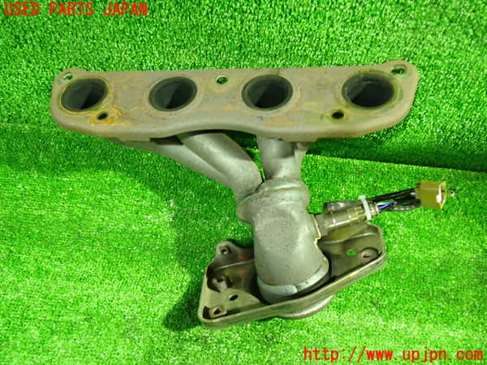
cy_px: 182
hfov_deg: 56.8
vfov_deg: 44.2
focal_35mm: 32
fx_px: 450
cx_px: 244
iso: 800
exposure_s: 1/13
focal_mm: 5.79
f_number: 2.4
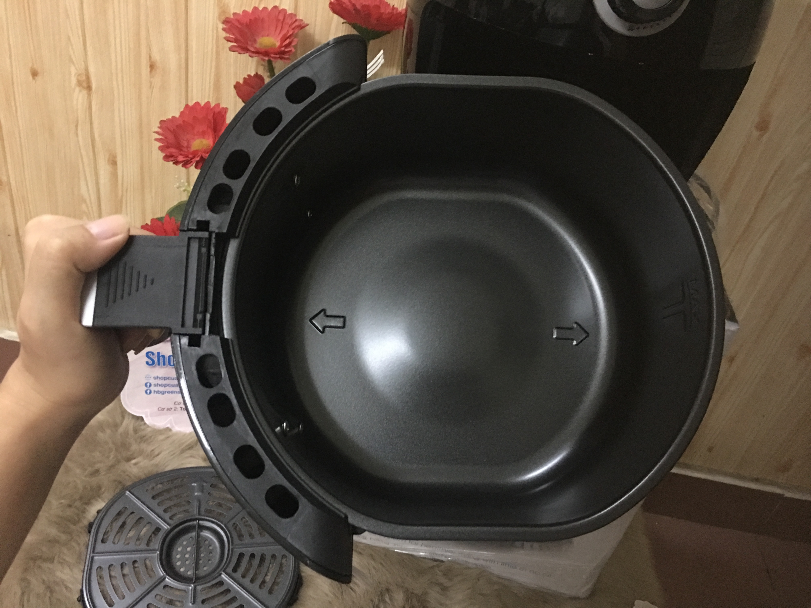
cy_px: 304
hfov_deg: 61.7
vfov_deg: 48.2
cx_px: 406
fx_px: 679
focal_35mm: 29
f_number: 2.2
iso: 160
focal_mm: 4.15
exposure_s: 1/8
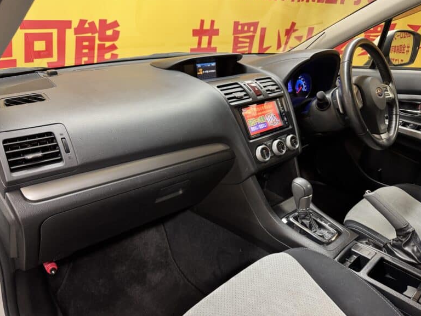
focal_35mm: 25
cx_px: 209
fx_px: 304
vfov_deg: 54.9
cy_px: 153
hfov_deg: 69.4
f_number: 1.78
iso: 200
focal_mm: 6.76
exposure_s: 1/50
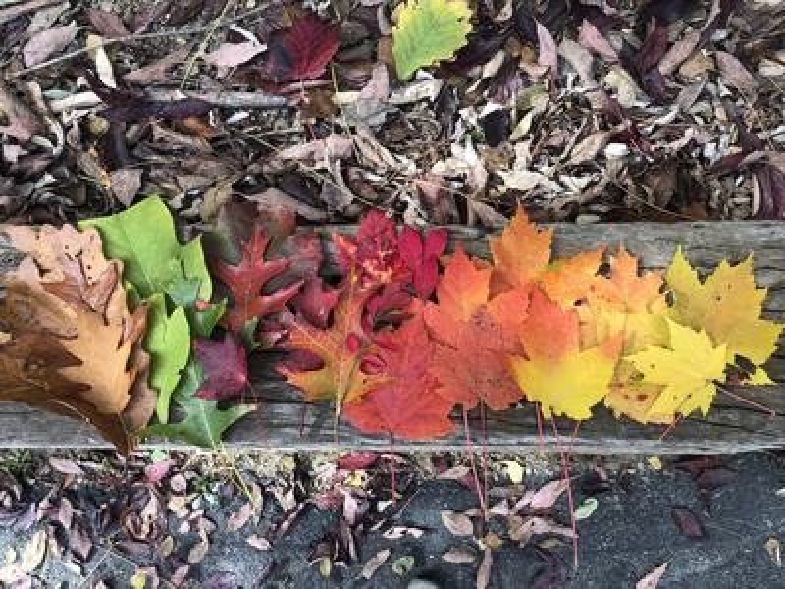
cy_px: 294
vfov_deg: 49.7
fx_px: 635
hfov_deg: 63.4
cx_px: 392
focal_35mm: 28
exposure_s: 1/178
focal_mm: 3.99
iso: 20
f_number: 1.8
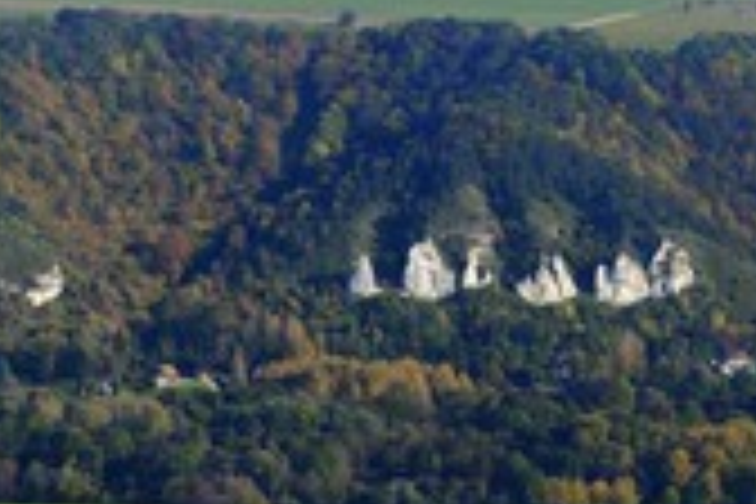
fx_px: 3675
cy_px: 441
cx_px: 99
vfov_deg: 7.8
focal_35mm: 175
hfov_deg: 11.7
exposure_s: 1/800
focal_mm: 70
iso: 400
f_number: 8
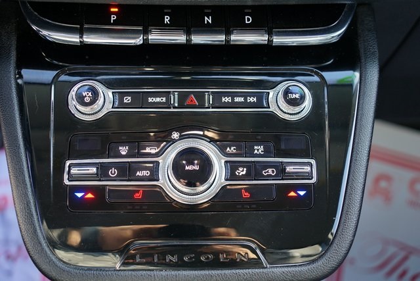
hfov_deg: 38.9
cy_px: 140
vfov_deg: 26.5
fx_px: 595
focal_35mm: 51
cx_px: 210
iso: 800
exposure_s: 1/160
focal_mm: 51
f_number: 4
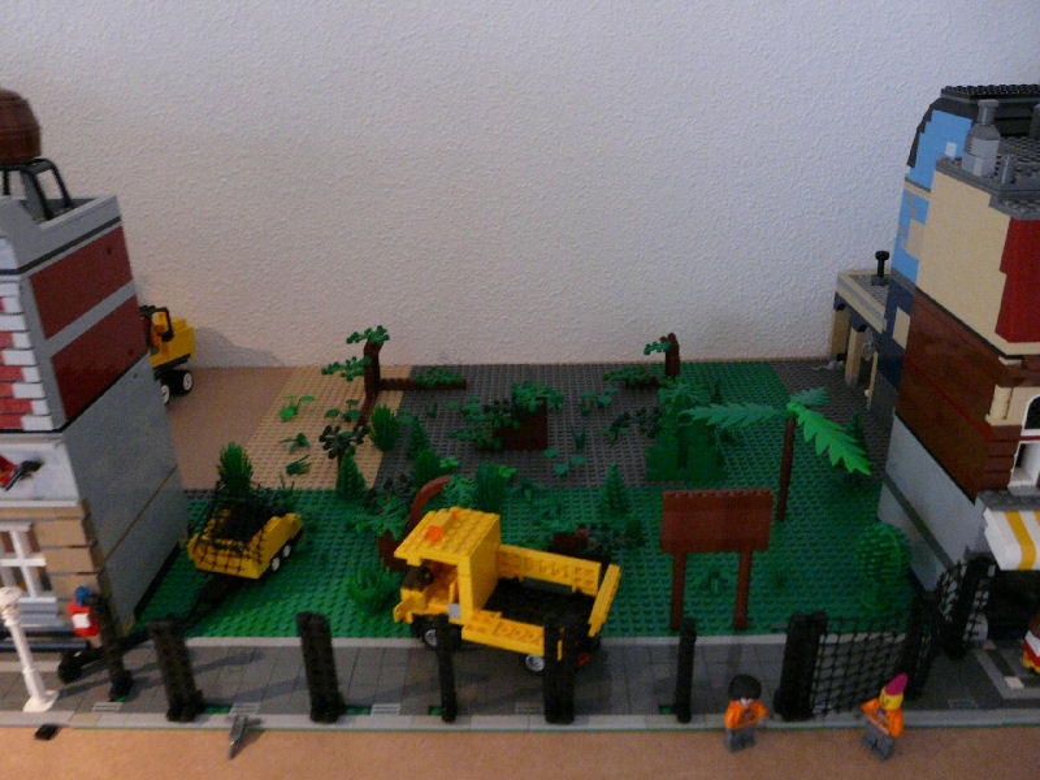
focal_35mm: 28
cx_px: 520
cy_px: 390
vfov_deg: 49.7
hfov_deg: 63.4
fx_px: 841
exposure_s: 1/5
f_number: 2.8
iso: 400
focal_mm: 4.6
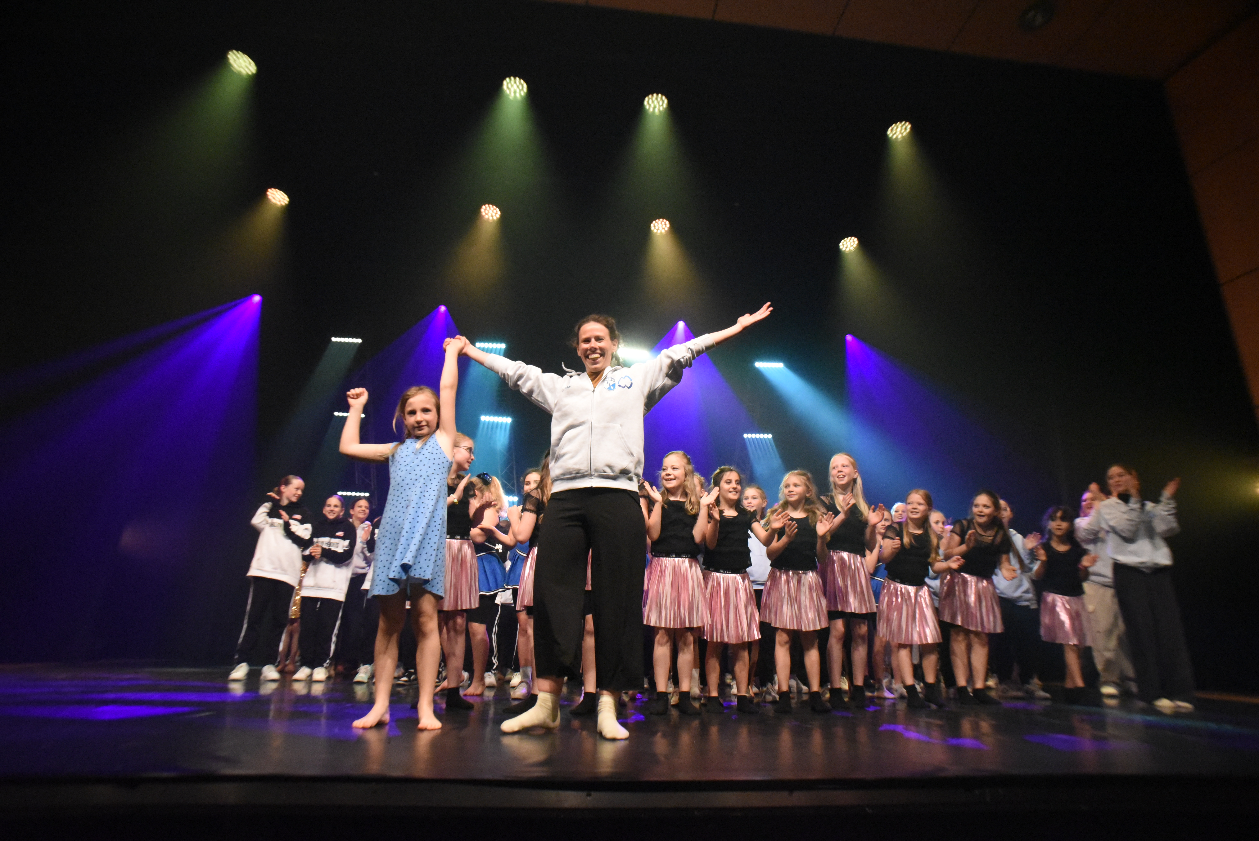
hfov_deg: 84.0
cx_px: 630
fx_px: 700
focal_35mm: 20
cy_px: 420
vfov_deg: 62.0
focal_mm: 20
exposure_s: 1/320
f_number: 13
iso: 12800
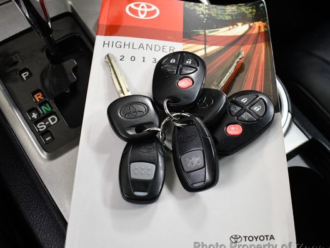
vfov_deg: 34.3
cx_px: 186
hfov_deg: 44.7
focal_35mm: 42
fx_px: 400
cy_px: 125
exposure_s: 1/125
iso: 2200
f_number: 3.5
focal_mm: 18
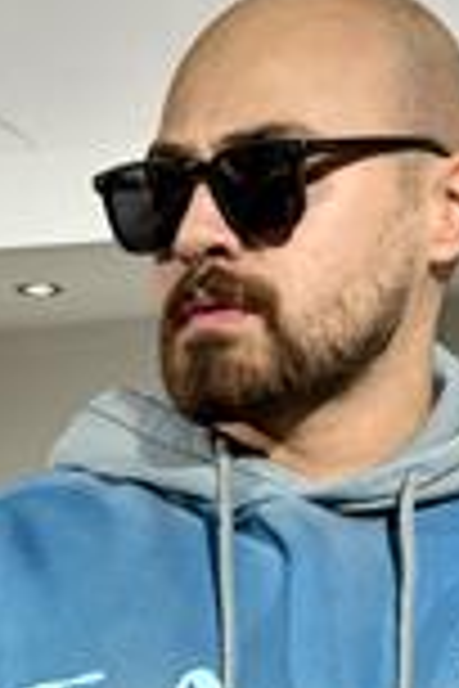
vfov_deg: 13.0
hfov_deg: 9.0
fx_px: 2907
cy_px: 935
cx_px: 338
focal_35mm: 152
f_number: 1.78
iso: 80
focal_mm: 6.76
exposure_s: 1/249
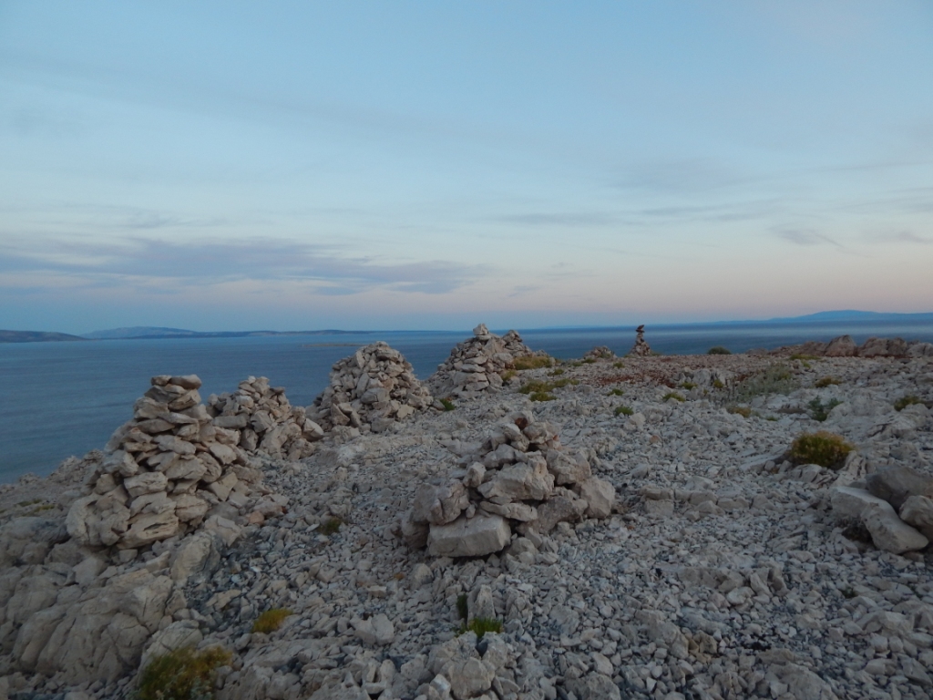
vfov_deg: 61.1
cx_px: 466
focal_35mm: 22
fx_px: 593
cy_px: 350
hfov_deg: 76.4
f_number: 3
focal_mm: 4
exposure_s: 1/60
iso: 125
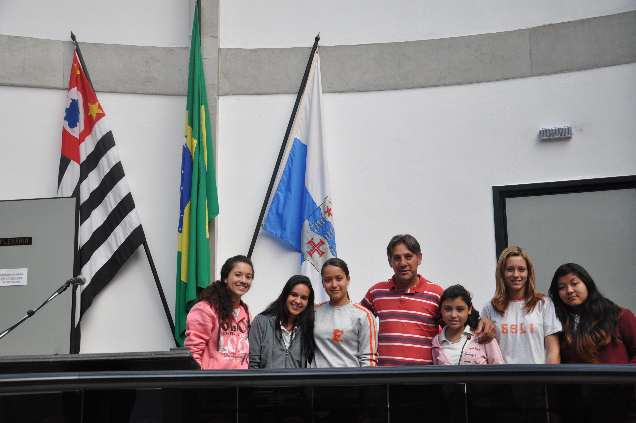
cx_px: 320
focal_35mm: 43
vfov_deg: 31.1
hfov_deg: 45.5
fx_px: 759
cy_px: 210
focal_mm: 28
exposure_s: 1/100
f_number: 5
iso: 640
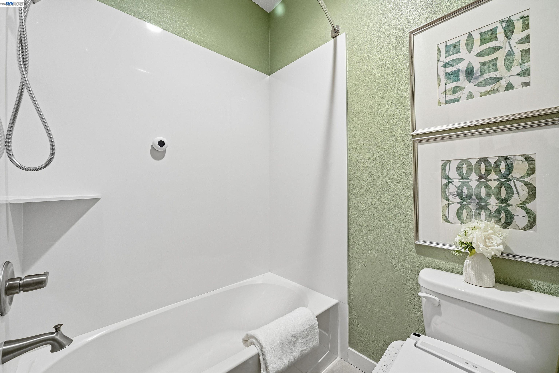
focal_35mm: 14
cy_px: 186
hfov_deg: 104.2
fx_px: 217
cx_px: 280
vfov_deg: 81.3
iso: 400
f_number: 8
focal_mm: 14
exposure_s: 1/6
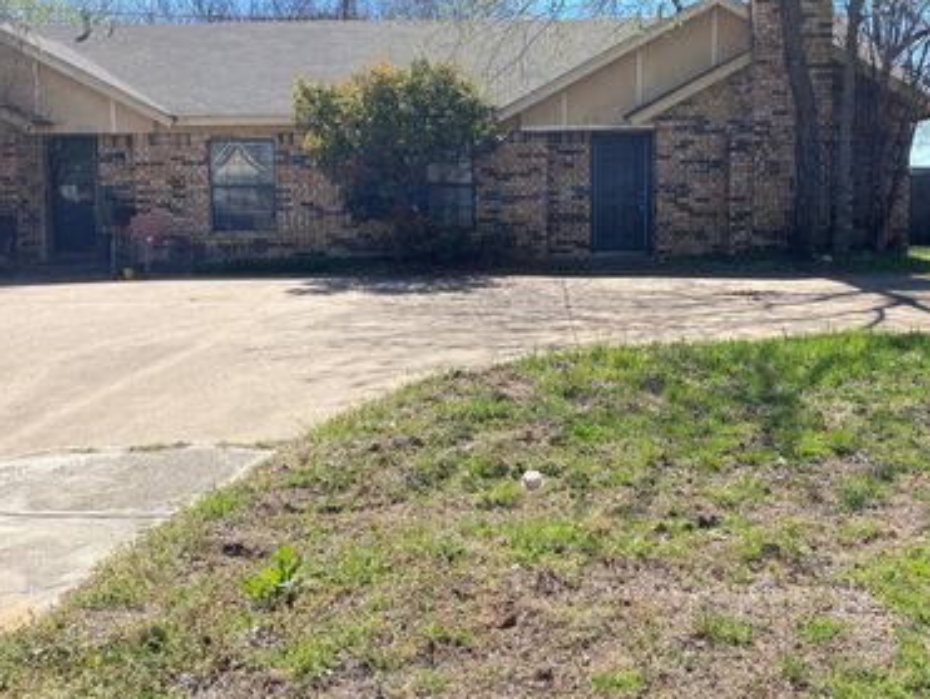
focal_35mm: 35
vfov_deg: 40.6
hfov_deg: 52.4
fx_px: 941
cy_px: 294
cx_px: 536
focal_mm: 4.25
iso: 32
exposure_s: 1/1927
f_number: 1.8
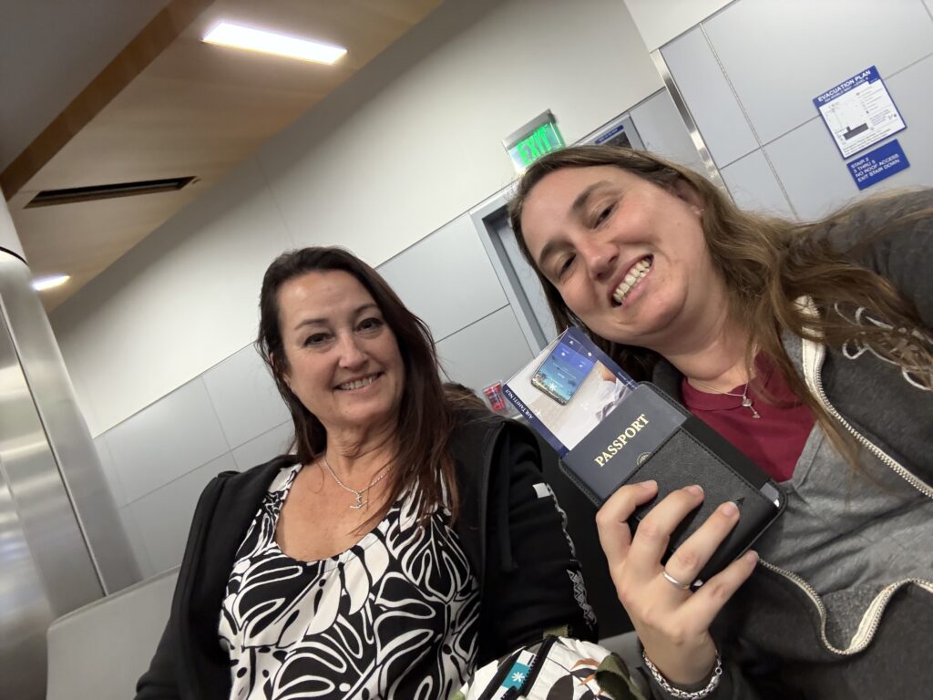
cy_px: 350
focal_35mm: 23
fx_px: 620
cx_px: 466
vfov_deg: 58.9
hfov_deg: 73.9
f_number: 1.9
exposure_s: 1/40
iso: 320
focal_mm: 2.69
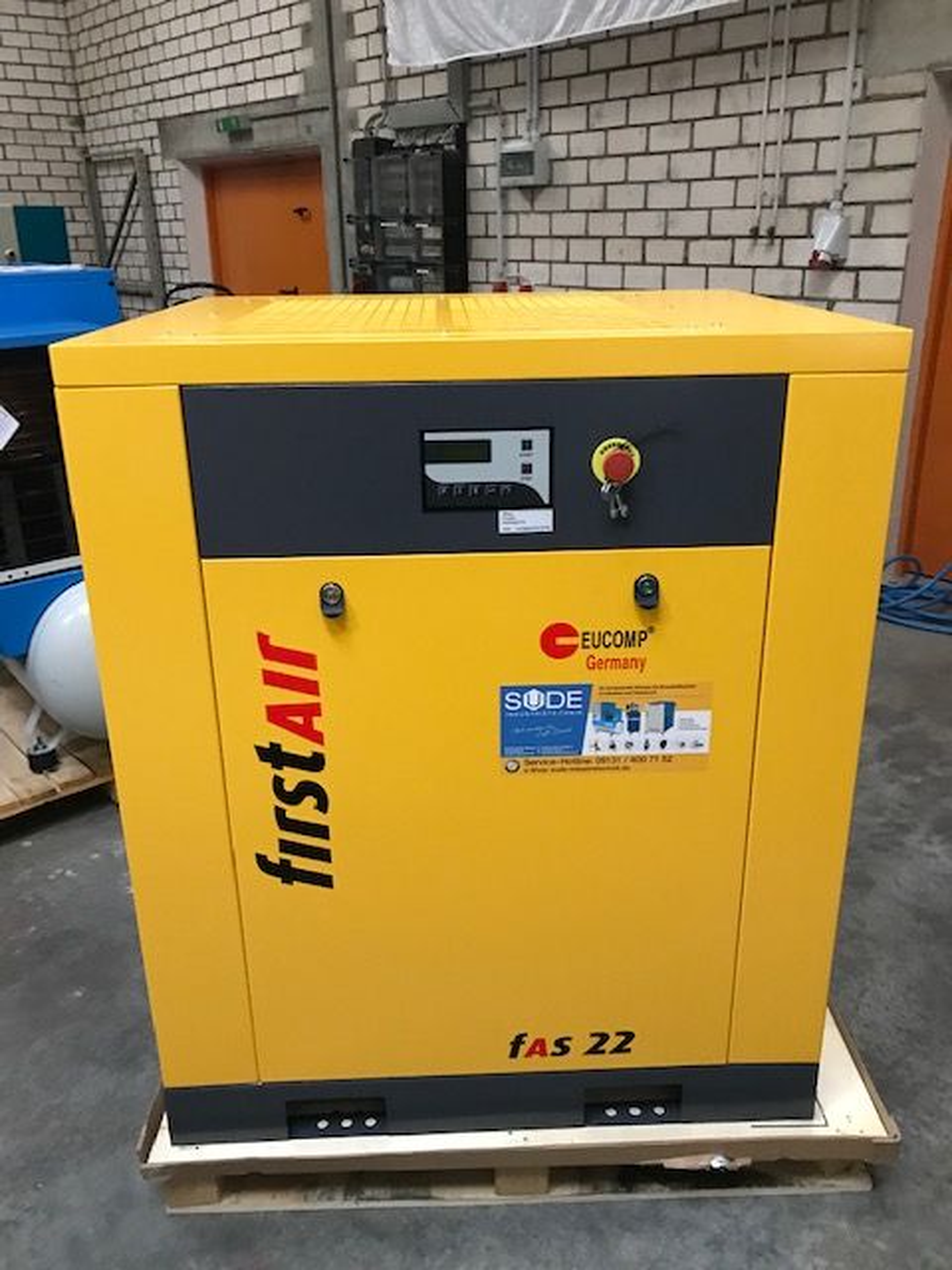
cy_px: 635
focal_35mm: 28
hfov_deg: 49.7
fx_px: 1027
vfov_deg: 63.4
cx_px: 476
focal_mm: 3.99
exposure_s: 1/9
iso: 100
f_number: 1.8
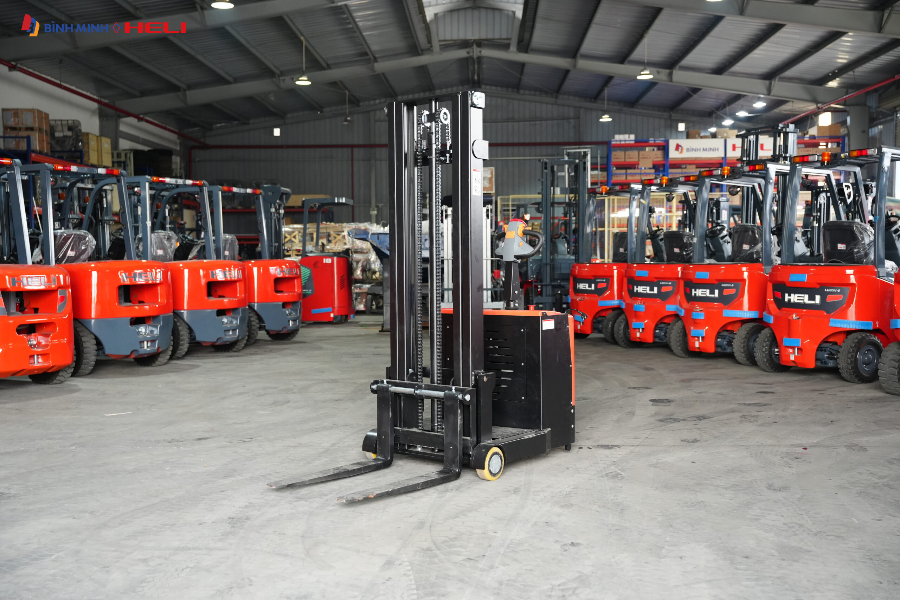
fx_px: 972
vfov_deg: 34.3
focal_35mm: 39
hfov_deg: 49.7
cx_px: 450
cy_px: 300
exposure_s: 1/125
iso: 1600
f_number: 3.2
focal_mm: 38.9
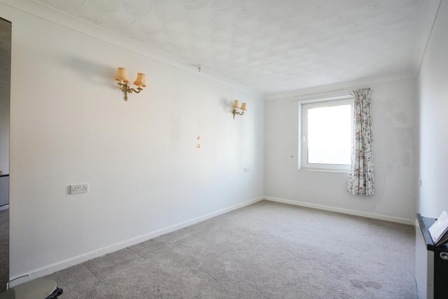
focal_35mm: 16
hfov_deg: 96.7
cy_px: 150
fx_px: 199
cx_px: 224
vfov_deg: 73.8
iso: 2000
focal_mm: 16
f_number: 9
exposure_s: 1/50
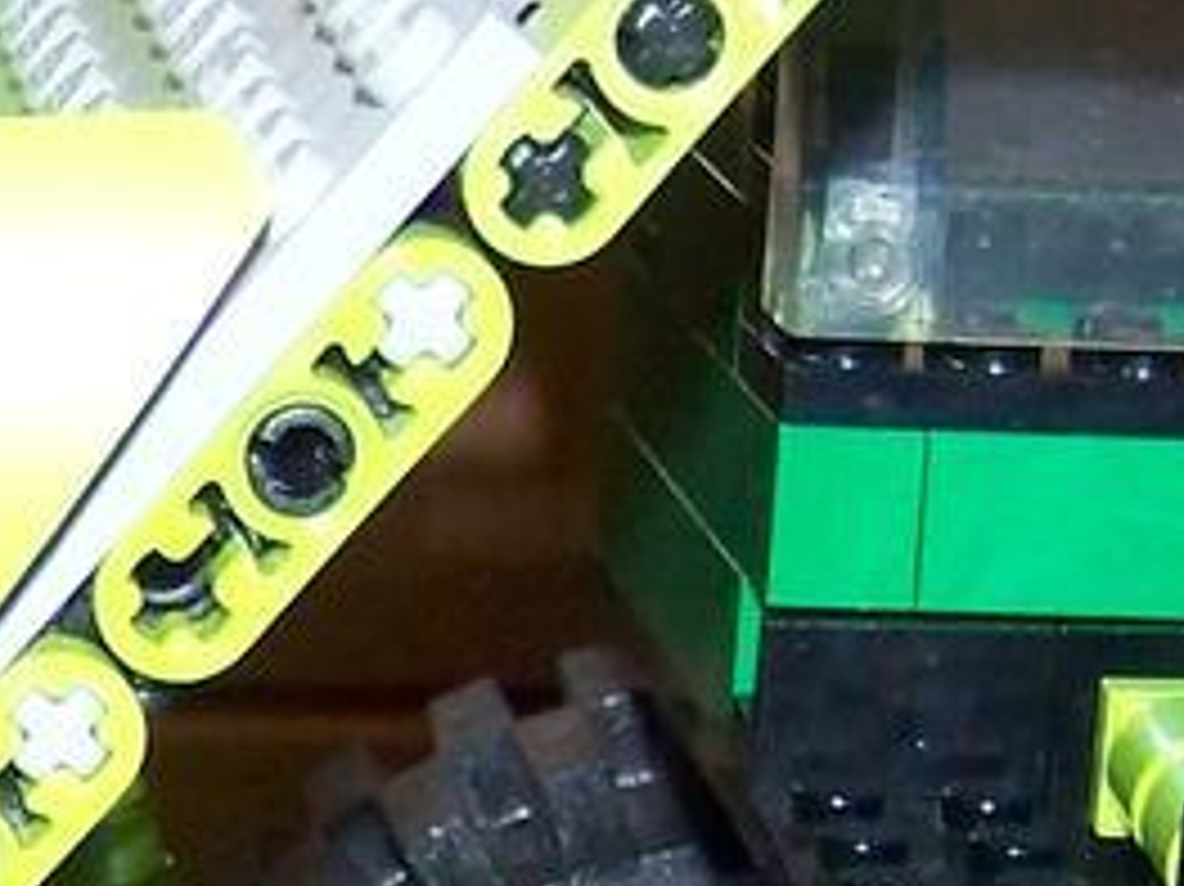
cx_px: -662
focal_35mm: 222
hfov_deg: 8.7
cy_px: 1363
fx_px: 7590
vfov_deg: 6.6
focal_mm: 6.3
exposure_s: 1/30
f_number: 2.8
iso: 200
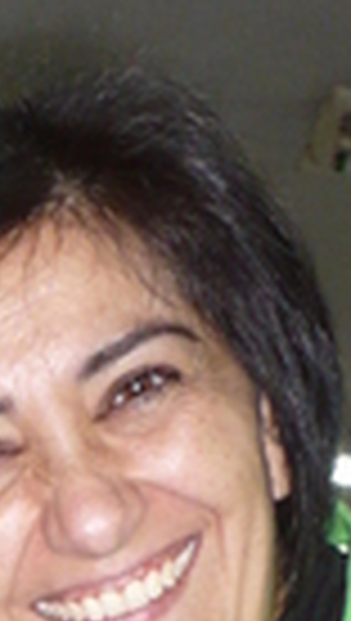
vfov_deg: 12.1
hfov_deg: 7.2
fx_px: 2737
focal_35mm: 166
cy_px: 1022
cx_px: -270
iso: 160
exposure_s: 1/30
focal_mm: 5.8
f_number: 2.8
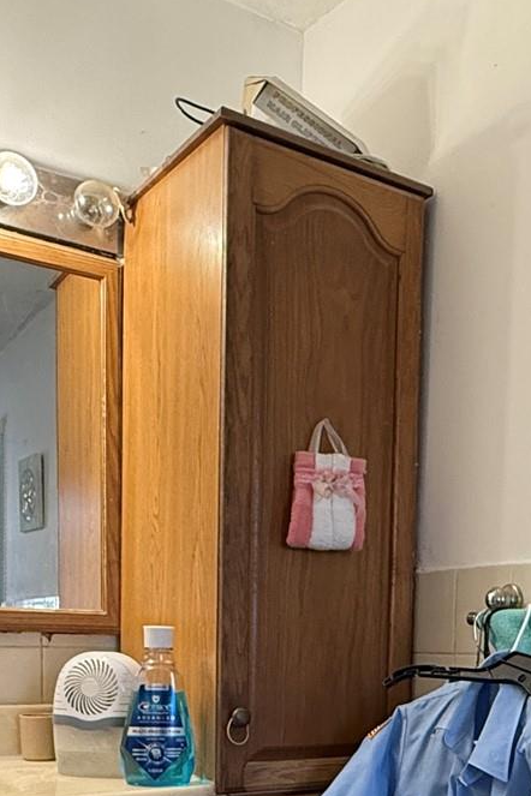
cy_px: 714
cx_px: 478
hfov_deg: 28.7
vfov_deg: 40.4
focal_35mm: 45
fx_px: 996
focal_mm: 2.22
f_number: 2.2
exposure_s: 1/120
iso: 320
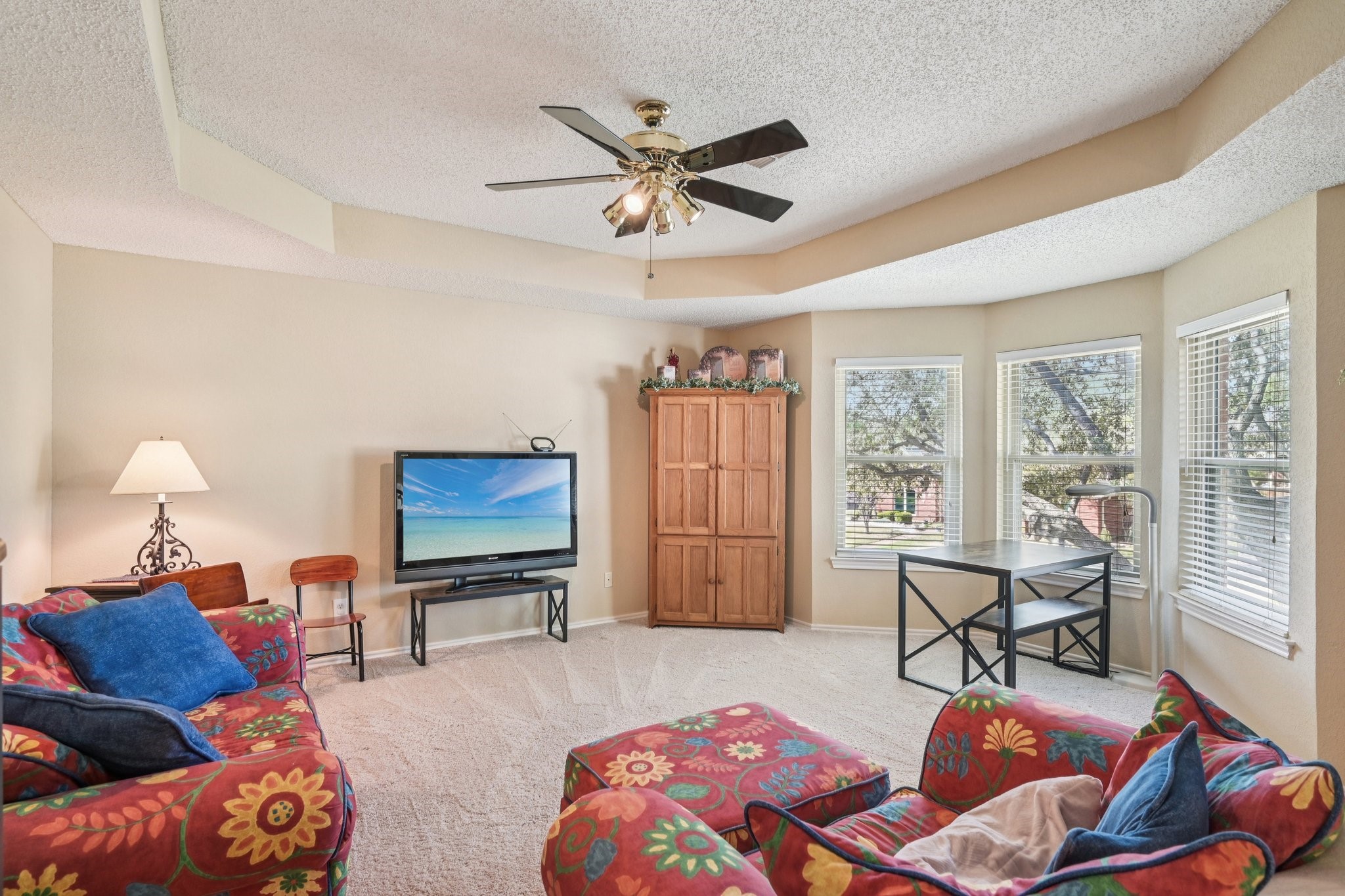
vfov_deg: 68.9
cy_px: 448
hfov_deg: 91.6
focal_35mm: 18
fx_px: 654
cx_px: 672
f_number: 8
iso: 400
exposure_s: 1/15
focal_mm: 17.5
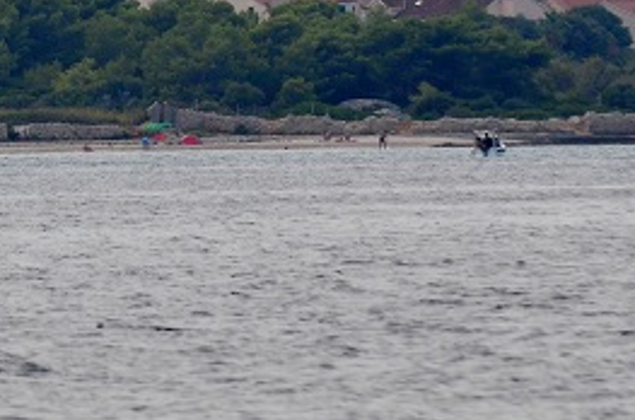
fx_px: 15536
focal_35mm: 883
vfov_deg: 1.5
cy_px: -293
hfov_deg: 2.3
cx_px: -214
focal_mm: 155
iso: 400
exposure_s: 1/2500
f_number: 5.6
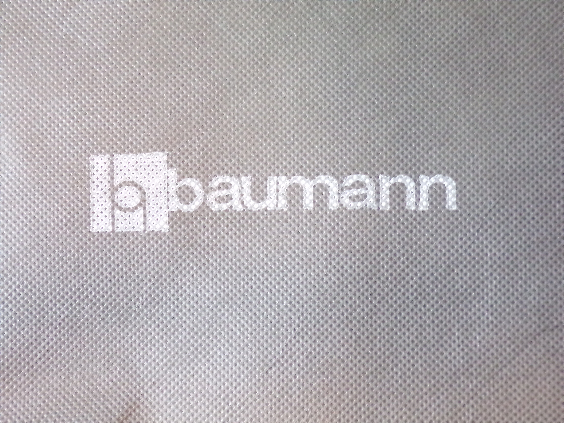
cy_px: 212
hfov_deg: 22.8
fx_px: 1401
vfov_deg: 17.2
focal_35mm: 86
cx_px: 282
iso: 800
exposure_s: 1/17
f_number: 4
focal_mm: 15.4
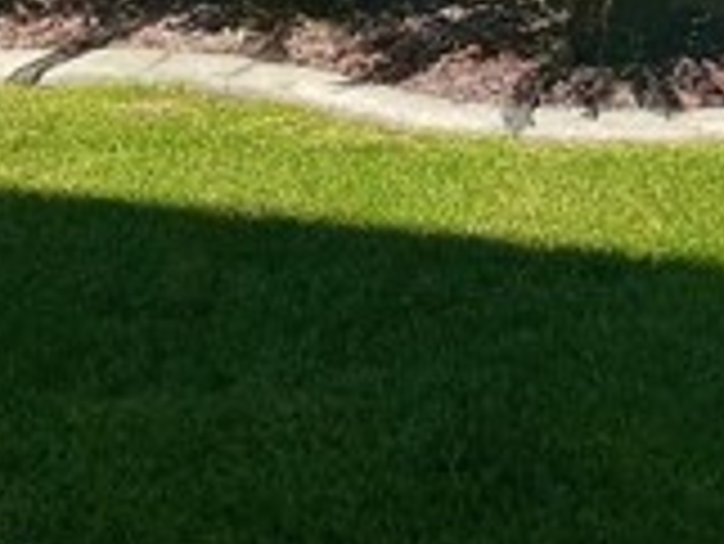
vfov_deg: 12.4
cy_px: -193
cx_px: 755
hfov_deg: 16.7
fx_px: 2407
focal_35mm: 115
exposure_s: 1/2427
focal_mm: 3
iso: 16
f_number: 1.8
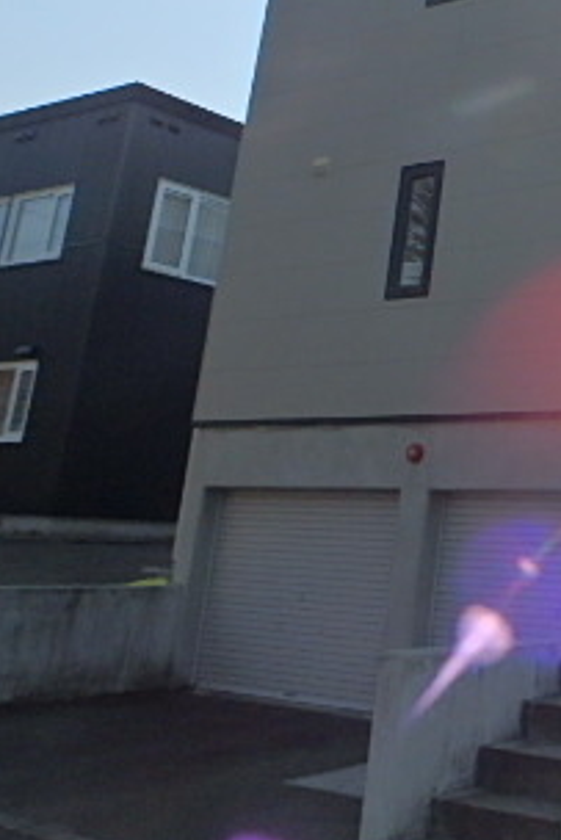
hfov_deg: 24.3
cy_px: 254
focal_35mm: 46
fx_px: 1074
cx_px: 788
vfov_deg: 41.9
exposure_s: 1/1000
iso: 125
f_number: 6
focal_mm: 3.7
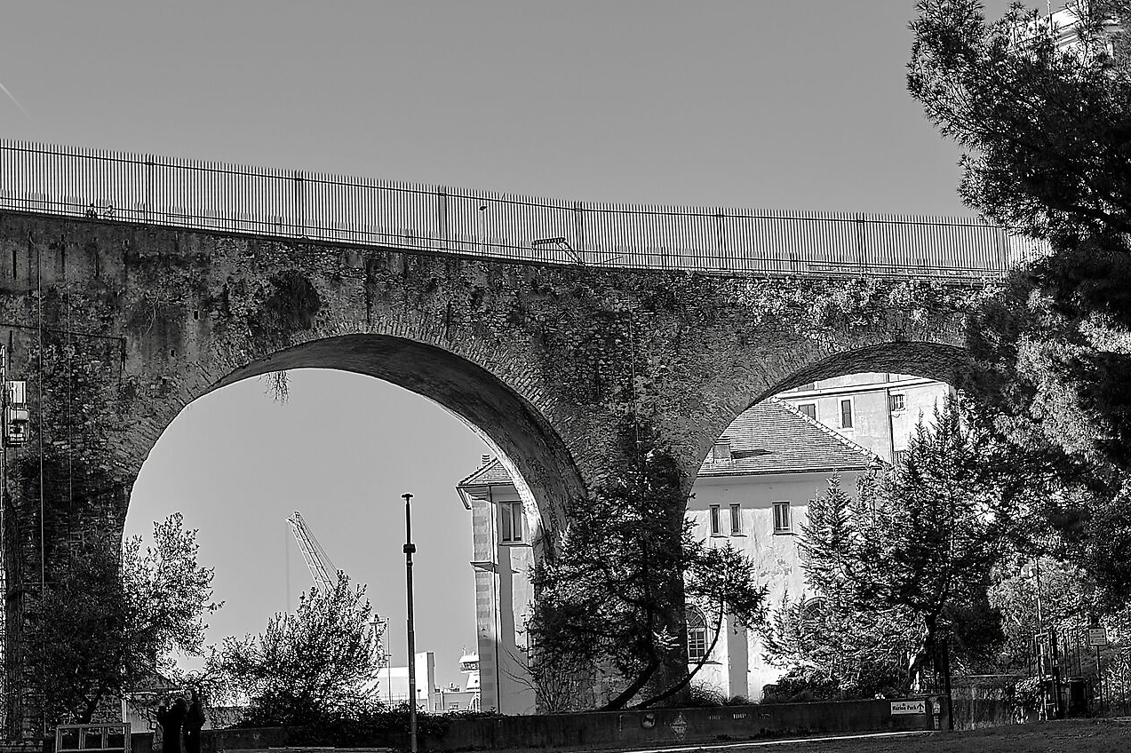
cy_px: 385
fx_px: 2073
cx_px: 642
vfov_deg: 20.6
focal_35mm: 66
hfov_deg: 30.5
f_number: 7.1
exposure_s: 1/105
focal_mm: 23
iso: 200
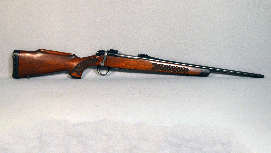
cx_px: 135
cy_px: 67
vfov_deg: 27.1
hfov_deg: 46.4
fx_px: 316
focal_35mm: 44
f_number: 4.5
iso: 400
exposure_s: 1/60
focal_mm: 28
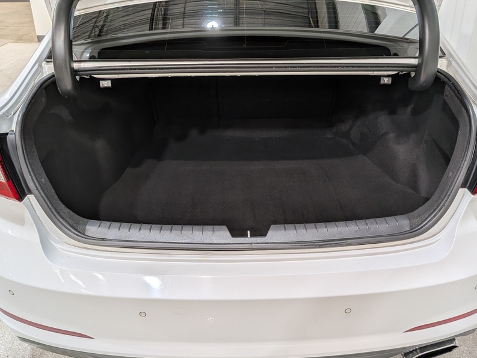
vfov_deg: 45.3
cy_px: 147
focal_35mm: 31
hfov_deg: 58.3
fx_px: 427
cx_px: 248
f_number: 1.7
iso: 27
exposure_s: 1/238
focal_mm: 4.53
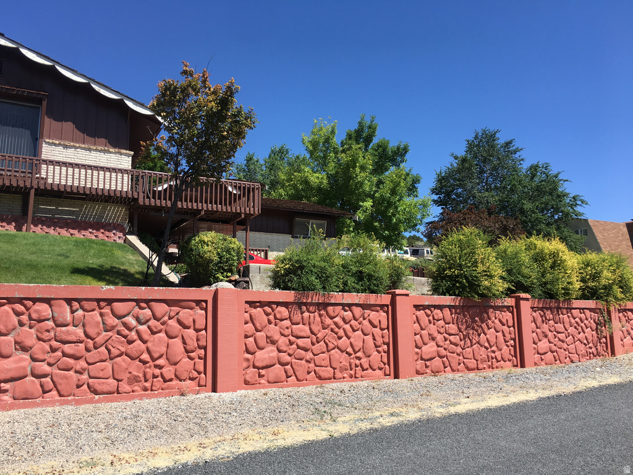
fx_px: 530
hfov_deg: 61.7
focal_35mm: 29
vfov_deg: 48.2
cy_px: 238
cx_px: 316
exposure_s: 1/1282
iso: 25
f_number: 2.2
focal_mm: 4.15
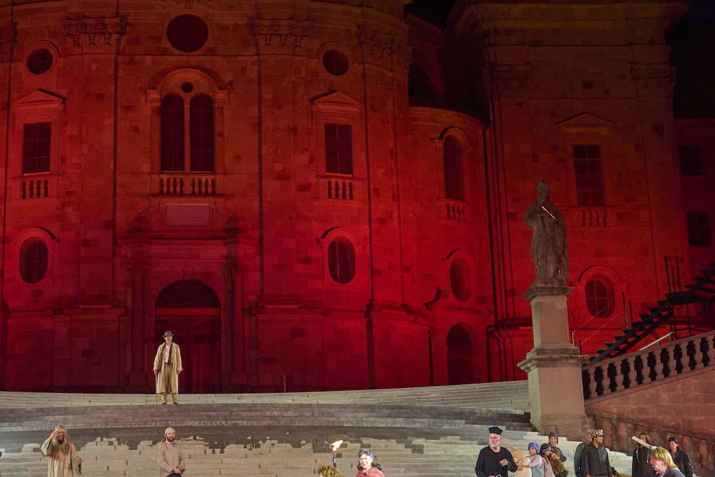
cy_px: 122
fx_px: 1529
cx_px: 219
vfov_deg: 17.6
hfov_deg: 26.1
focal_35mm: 77
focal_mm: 33
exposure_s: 1/320
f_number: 4.5
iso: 2000
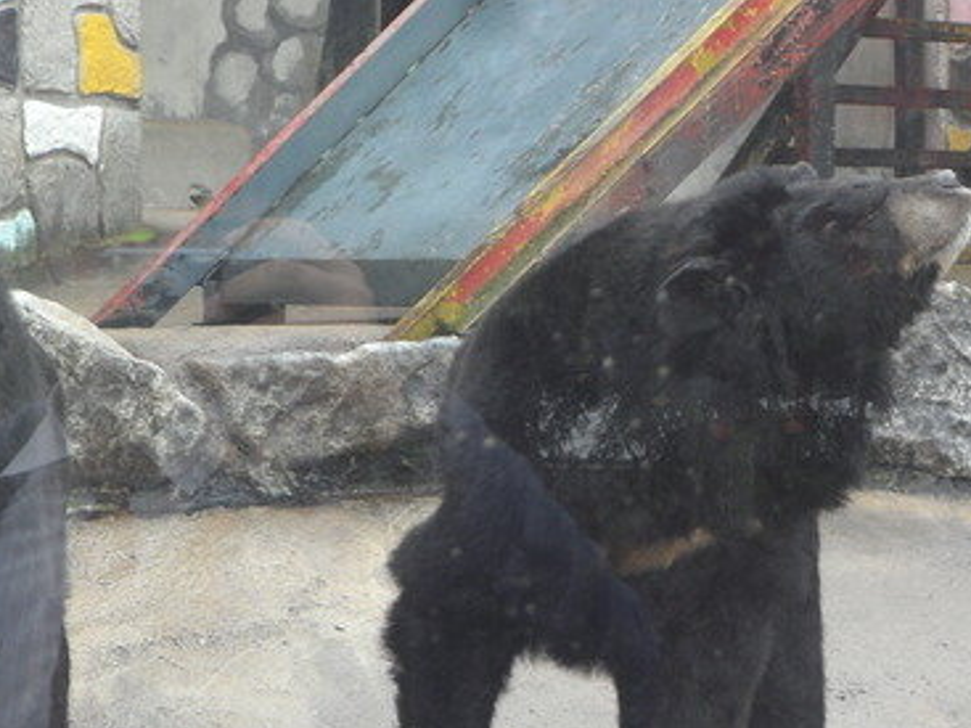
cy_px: 447
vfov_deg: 9.0
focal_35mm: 165
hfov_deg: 12.0
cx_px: 336
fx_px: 4627
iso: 80
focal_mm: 19.6
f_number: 5
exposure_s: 1/60
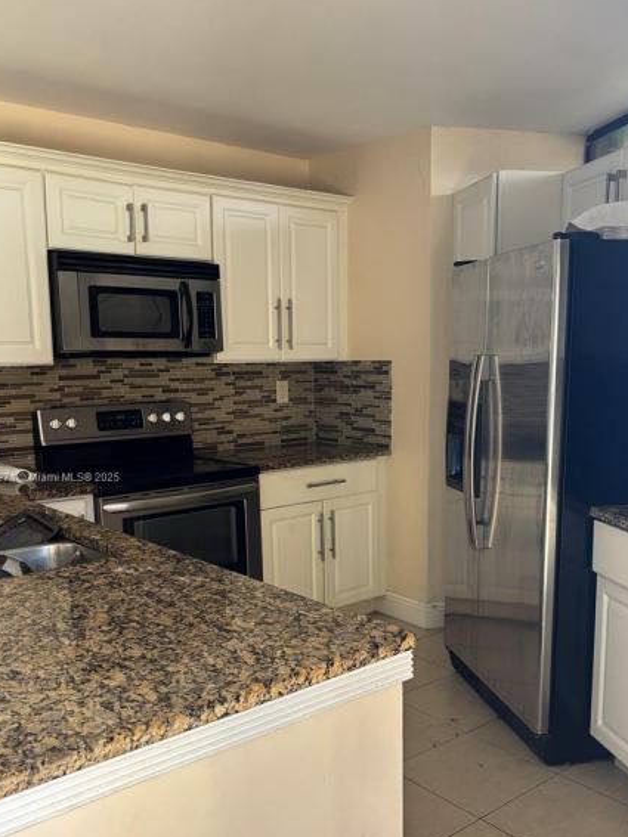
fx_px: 799
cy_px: 478
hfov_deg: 42.8
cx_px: 356
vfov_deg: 55.2
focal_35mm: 33
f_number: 1.6
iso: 125
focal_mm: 5.96
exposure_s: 1/121
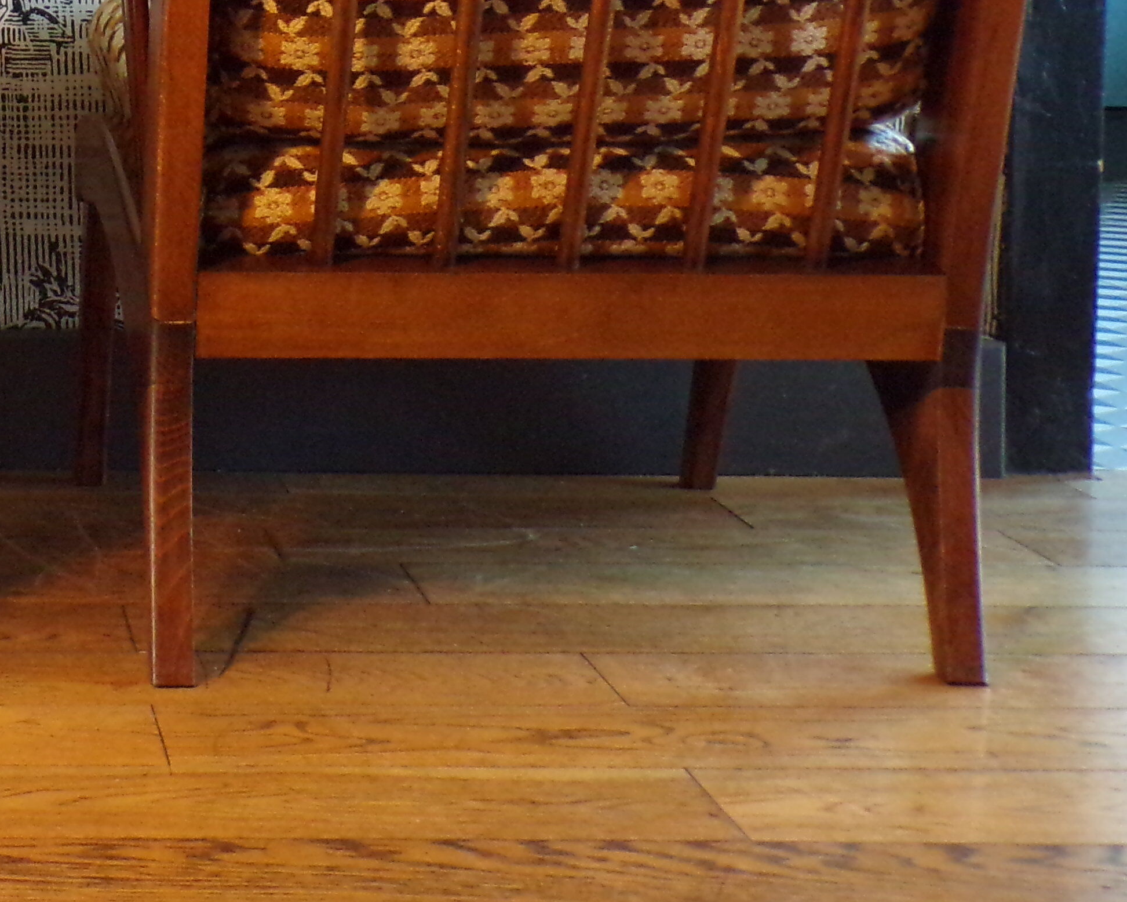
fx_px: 2468
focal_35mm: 74
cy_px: -31
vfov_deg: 20.0
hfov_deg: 24.7
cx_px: 33
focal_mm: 5.8
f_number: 3.2
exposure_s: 1/17
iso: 400
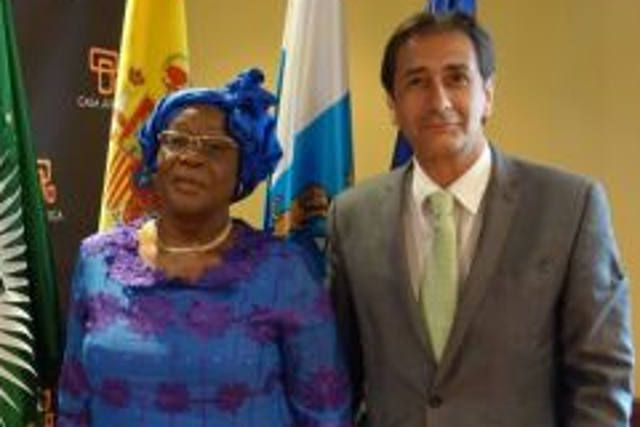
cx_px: 167
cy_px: 303
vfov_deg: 25.3
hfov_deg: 36.7
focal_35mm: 53
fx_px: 942
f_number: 2.8
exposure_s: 1/15
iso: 800
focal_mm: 12.03
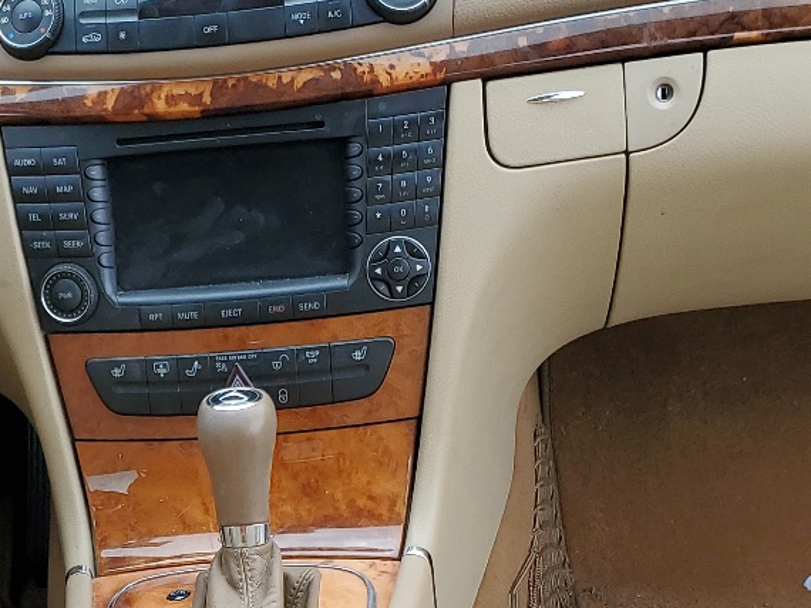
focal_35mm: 73
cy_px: 649
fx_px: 1710
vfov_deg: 19.4
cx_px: 185
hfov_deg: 26.3
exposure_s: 1/625
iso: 50
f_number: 1.5
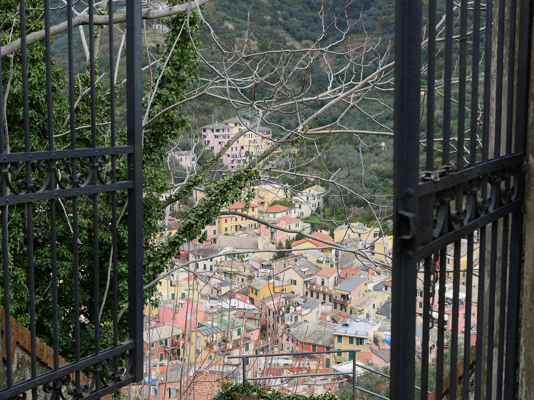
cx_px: 267
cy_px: 200
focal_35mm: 50
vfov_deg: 29.1
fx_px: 771
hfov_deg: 38.2
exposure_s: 1/800
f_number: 3.5
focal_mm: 25
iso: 200
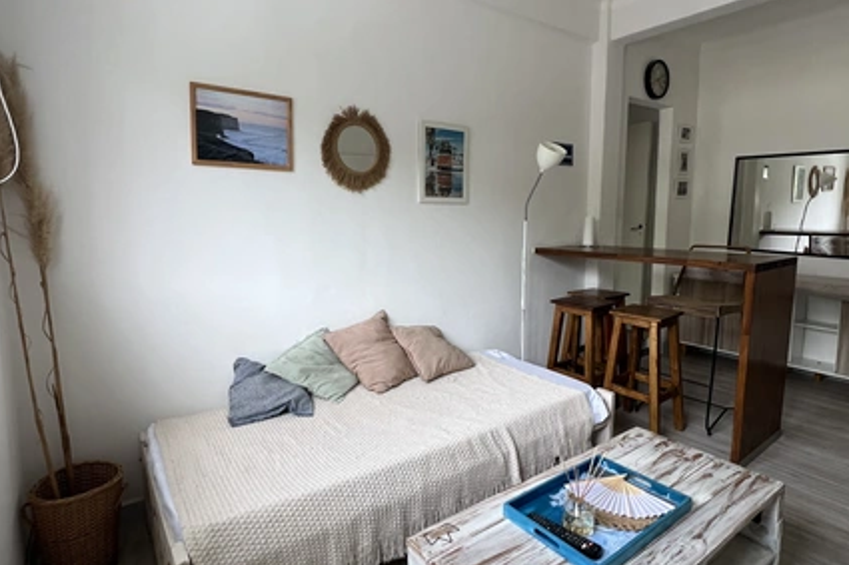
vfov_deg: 81.1
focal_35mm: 14
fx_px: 330
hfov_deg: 104.3
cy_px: 266
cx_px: 418
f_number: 1.8
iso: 64
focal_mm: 1.57
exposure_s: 1/99
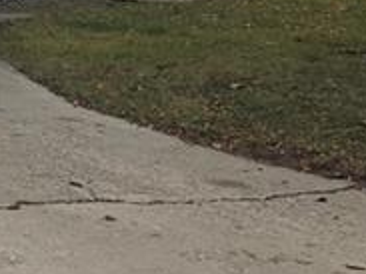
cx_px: -342
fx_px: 1363
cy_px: -118
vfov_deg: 11.1
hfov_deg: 13.4
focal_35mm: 129
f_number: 1.7
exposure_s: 1/1889
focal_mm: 6.3
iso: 80
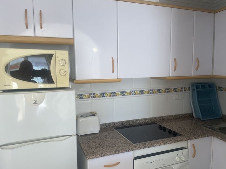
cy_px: 87
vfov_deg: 51.3
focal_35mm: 27
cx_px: 110
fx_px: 176
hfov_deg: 65.4
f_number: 1.6
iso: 50
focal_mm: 4.2
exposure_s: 1/100
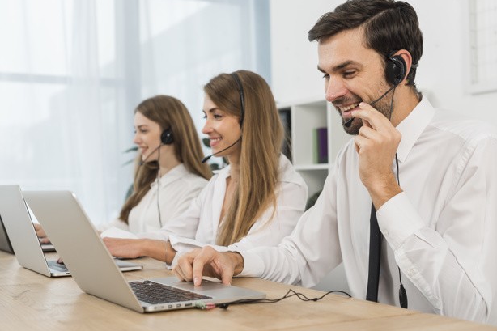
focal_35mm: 51
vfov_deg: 26.5
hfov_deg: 38.9
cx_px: 253
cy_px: 166
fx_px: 704
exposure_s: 1/125
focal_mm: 50
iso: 500
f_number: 4.5
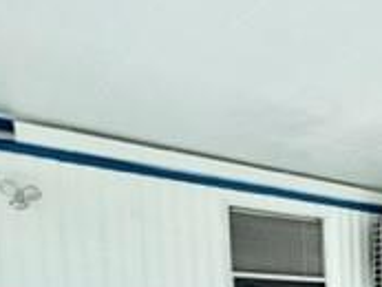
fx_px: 530
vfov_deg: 25.6
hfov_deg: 31.5
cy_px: 382
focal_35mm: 48
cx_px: 484
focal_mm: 1.57
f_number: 1.8
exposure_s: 1/995
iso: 32
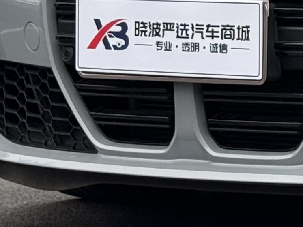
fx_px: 2267
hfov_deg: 7.4
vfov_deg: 5.7
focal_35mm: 259
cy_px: -138
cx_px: 557
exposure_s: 1/535
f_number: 1.78
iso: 64
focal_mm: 6.76
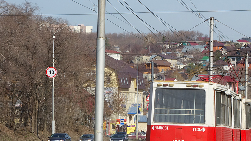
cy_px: 84
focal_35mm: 155
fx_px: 1031
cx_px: 185
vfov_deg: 7.8
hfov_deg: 13.8
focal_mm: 35.62
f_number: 7.1
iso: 125
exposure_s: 1/500
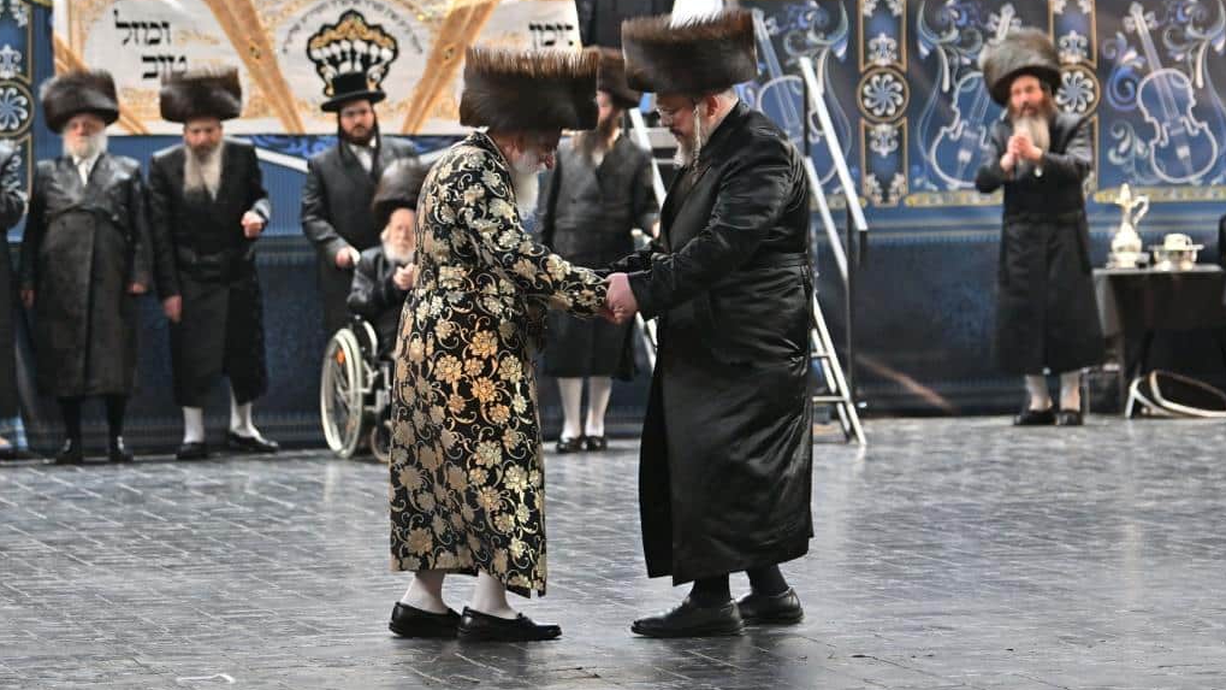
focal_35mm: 161
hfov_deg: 13.4
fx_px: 5233
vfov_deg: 7.5
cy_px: 316
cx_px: 615
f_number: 2.8
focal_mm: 102
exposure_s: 1/320
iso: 1000
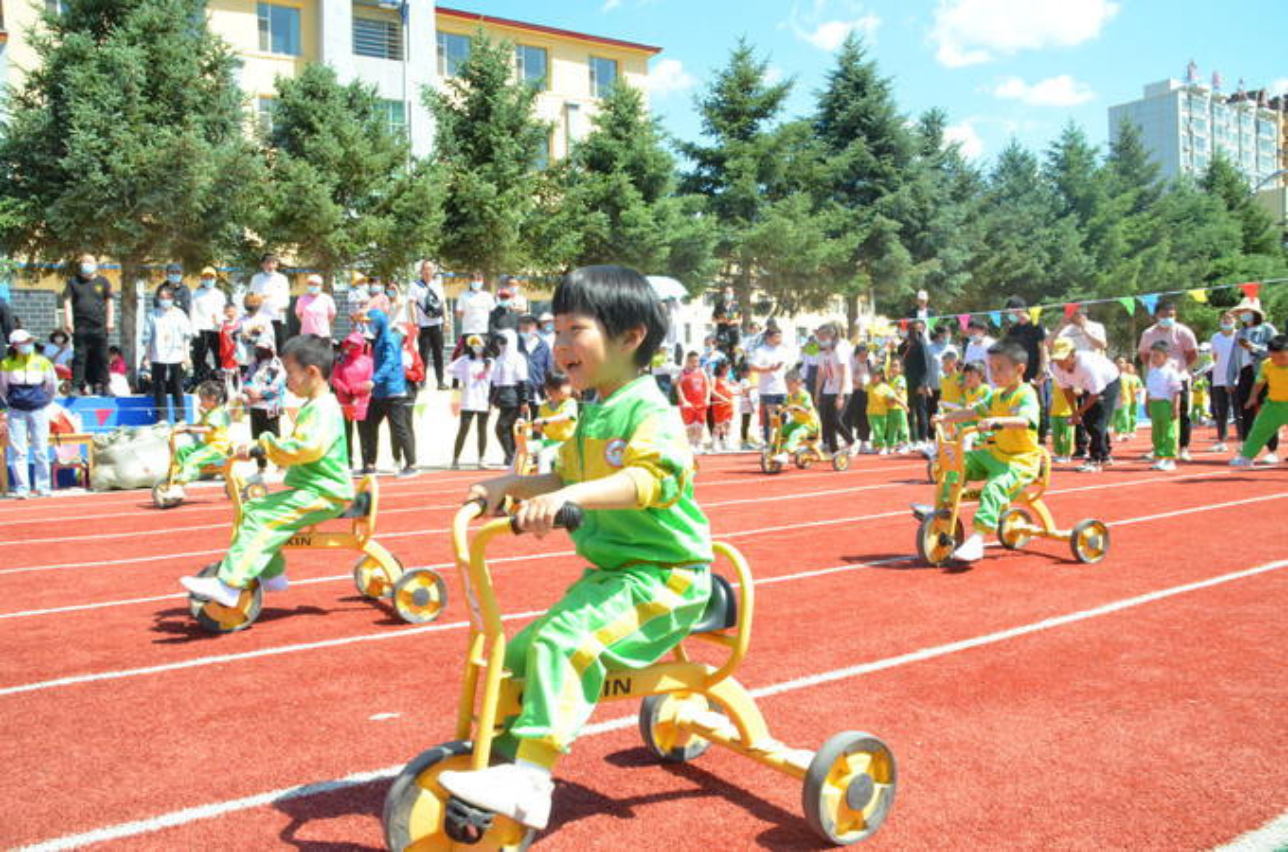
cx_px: 644
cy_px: 426
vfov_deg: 47.7
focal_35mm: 27
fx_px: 964
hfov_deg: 67.5
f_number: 18
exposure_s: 1/1250
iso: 2200
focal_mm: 18
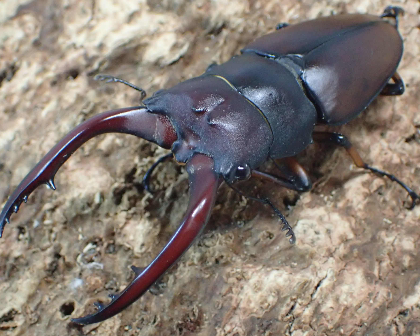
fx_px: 1106
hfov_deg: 21.5
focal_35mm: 89
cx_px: 217
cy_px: 168
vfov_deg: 17.3
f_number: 4.5
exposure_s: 1/50
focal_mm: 15.41
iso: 1600
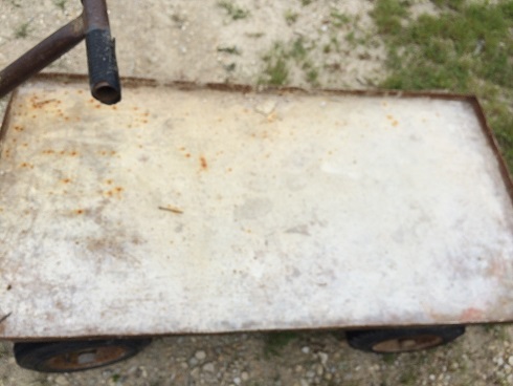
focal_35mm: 30
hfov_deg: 59.9
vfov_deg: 46.8
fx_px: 445
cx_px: 256
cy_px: 193
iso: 32
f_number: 2.2
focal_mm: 4.12
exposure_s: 1/1709
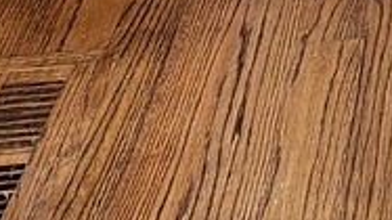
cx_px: 694
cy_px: -773
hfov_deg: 16.6
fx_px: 1132
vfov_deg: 6.9
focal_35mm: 109
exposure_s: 1/60
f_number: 2.2
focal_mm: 2.2
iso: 80
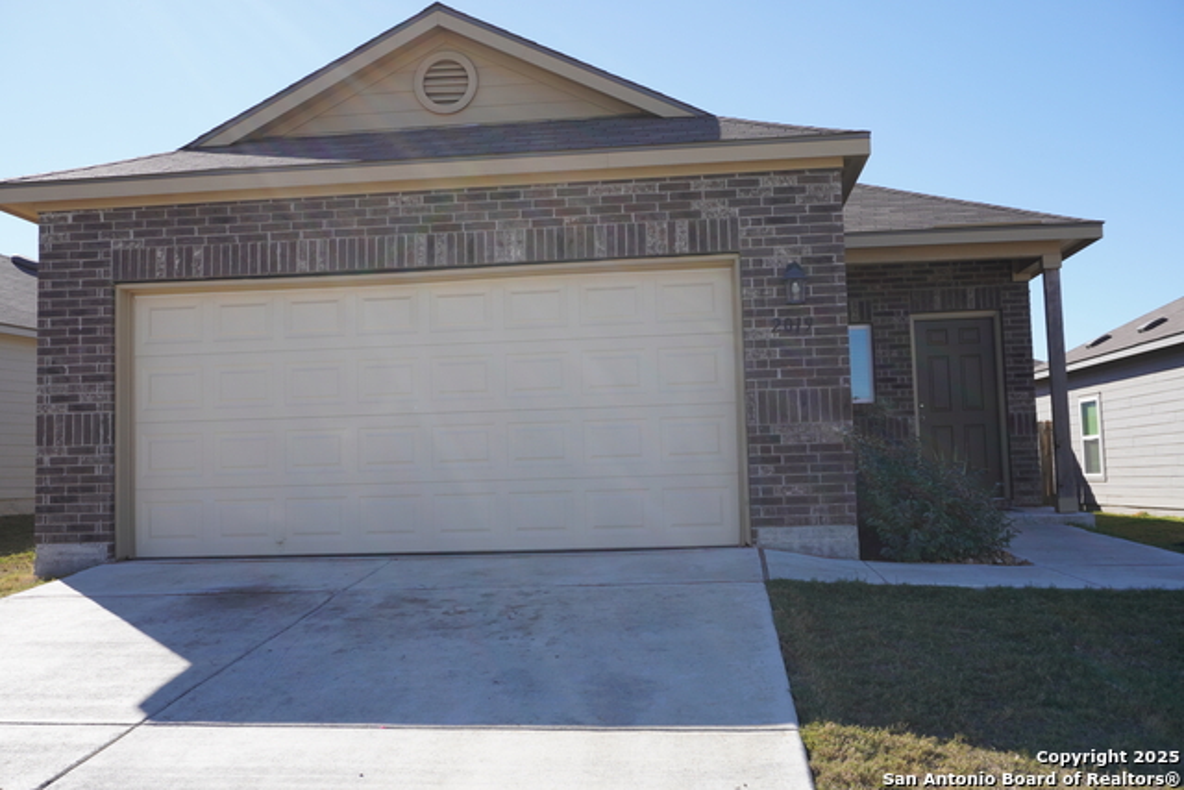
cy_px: 395
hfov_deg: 57.2
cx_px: 592
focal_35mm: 33
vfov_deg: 40.0
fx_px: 1086
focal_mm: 22
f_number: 9
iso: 100
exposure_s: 1/160
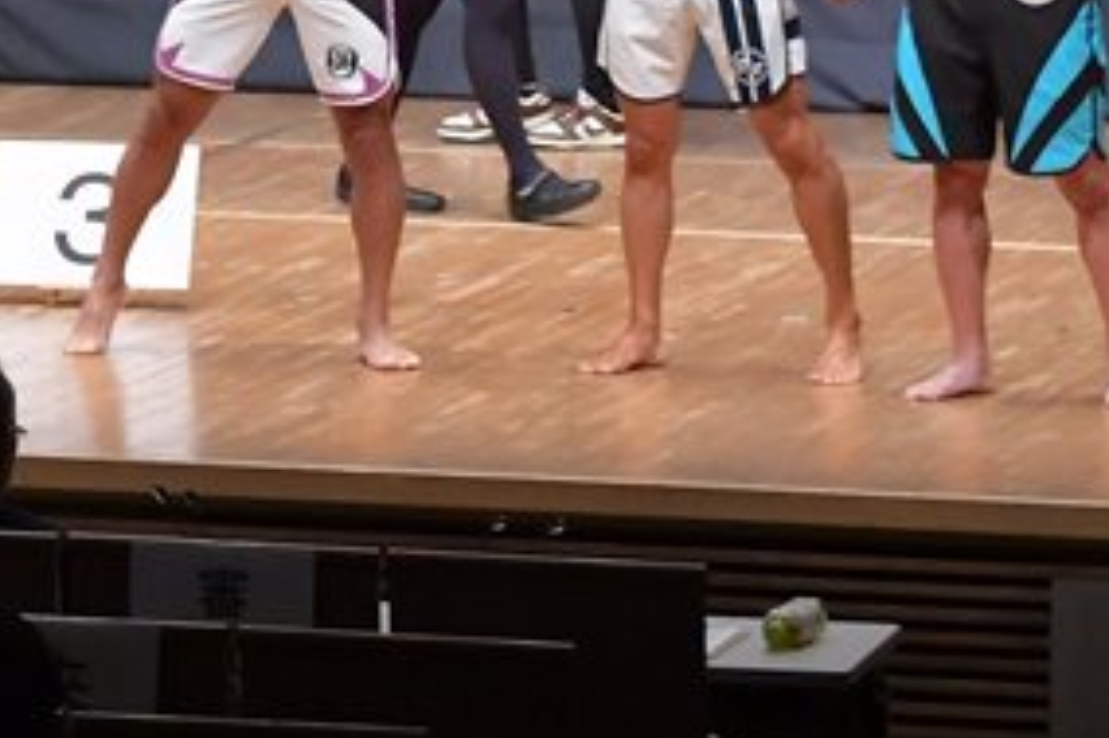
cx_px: 14
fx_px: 11329
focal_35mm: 368
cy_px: -172
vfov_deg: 3.7
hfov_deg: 5.6
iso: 8000
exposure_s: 1/400
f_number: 5.6
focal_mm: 90
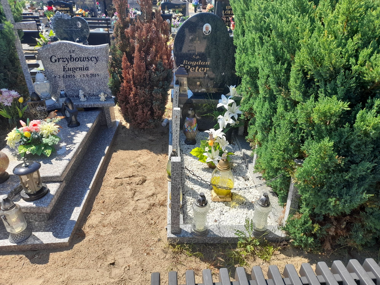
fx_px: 274
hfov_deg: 69.4
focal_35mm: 25
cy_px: 142
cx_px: 190
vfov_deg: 54.9
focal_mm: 4.6
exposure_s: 1/367
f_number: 2
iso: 20
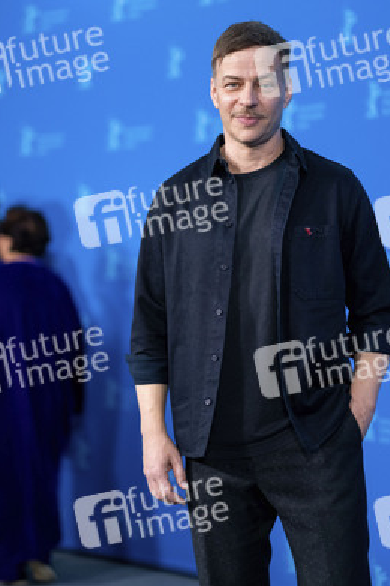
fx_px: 1400
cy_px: 288
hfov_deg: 15.9
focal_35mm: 86
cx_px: 195
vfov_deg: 23.7
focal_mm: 56
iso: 1600
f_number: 1.2
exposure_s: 1/1400
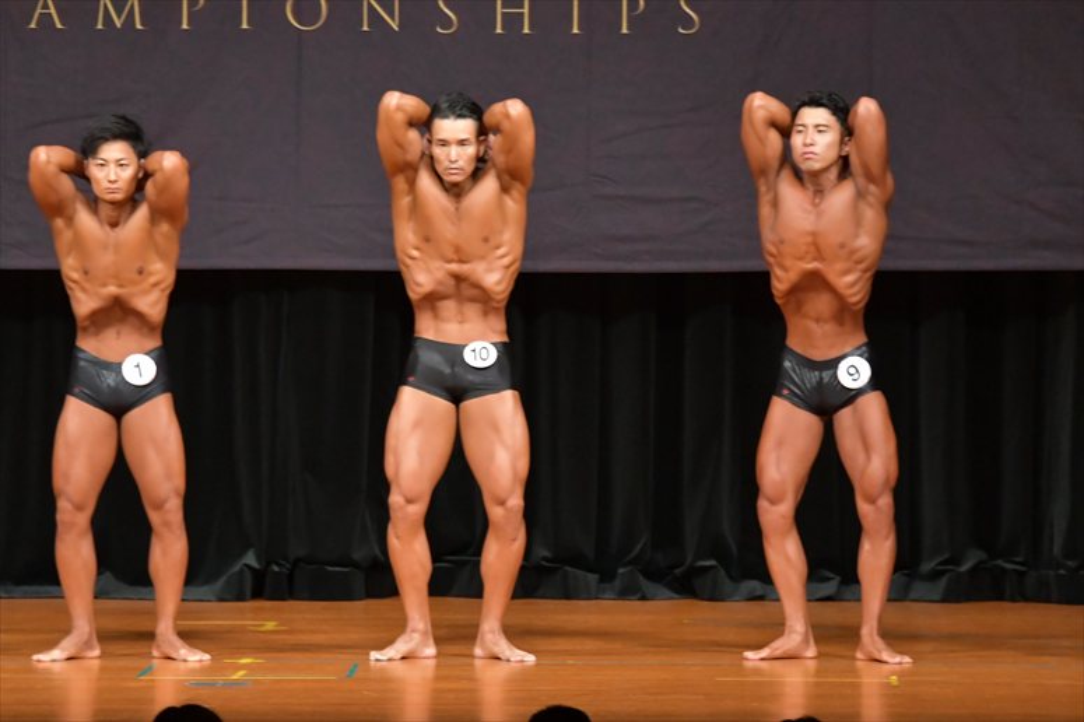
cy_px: 361
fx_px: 7675
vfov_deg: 5.4
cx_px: 542
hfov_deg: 8.1
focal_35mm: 255
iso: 6400
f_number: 5.6
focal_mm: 170
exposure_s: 1/400
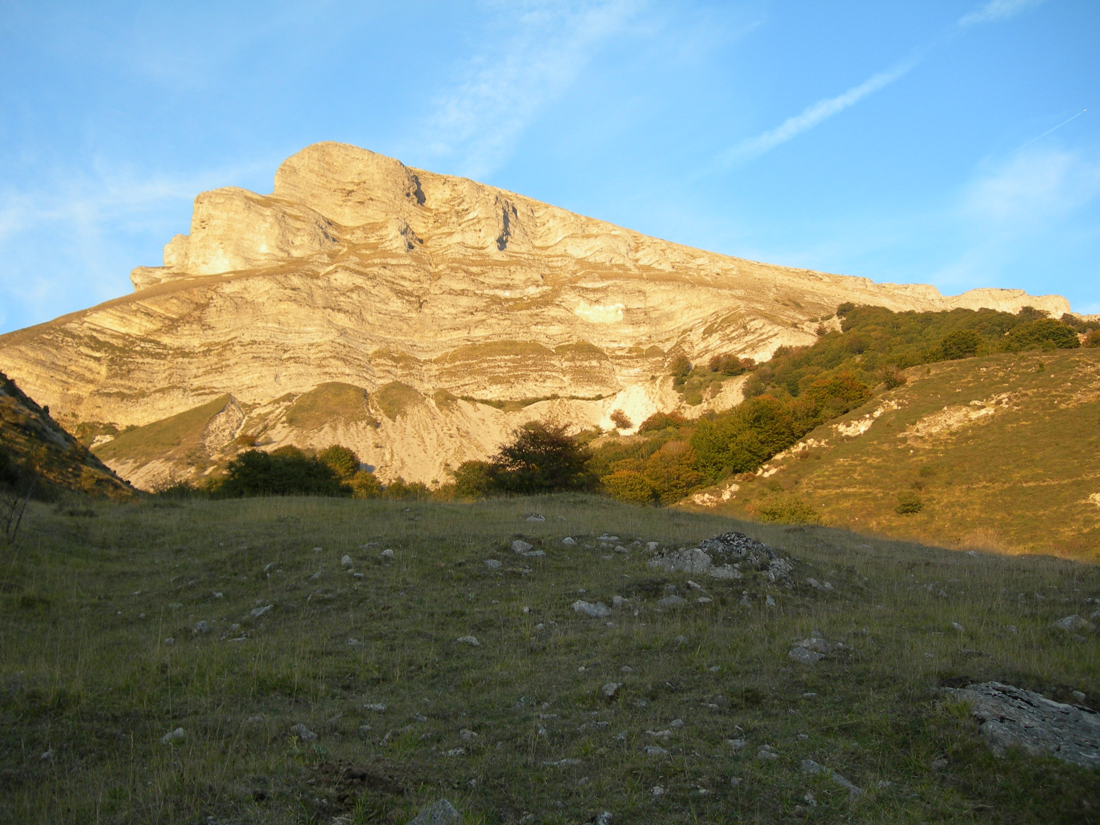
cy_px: 419
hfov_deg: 47.9
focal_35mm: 39
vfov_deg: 36.8
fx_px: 1239
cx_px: 559
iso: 50
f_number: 2.8
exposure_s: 1/180
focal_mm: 7.8
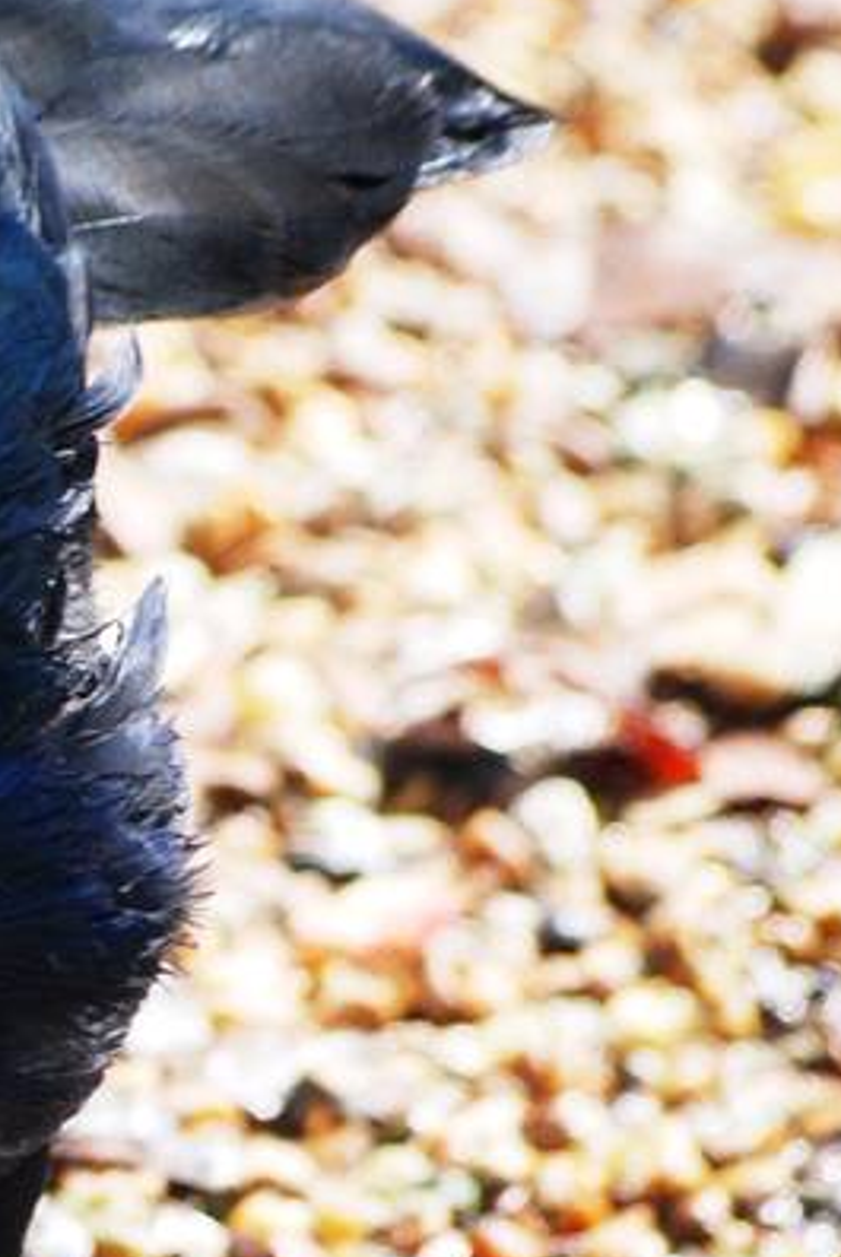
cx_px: -646
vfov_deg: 1.7
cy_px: 1051
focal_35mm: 1183
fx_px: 41344
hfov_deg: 1.2
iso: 400
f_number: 5
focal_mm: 195
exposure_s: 1/400
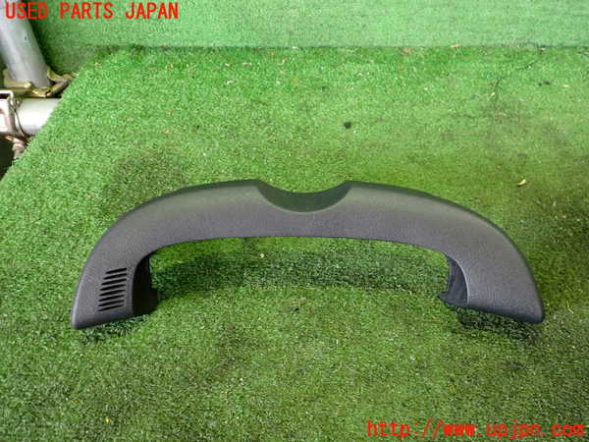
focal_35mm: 30
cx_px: 294
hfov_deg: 60.0
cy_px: 221
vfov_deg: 46.8
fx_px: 510
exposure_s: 1/30
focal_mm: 5.4
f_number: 2.3
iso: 500
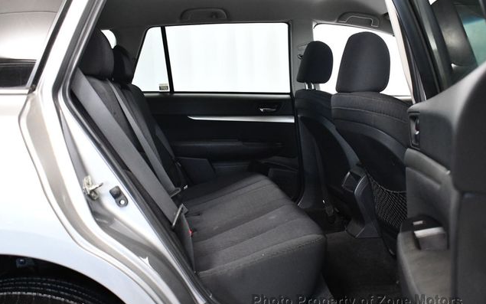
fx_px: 490
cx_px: 243
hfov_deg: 52.7
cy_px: 152
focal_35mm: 37
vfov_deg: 34.4
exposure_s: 1/80
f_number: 3.5
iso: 3200
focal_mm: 18
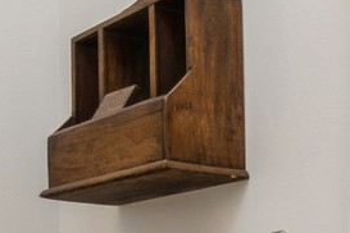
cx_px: 260
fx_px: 865
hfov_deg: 22.7
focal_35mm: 89
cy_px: 378
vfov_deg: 14.1
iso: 200
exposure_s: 1/50
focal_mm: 15
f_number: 8
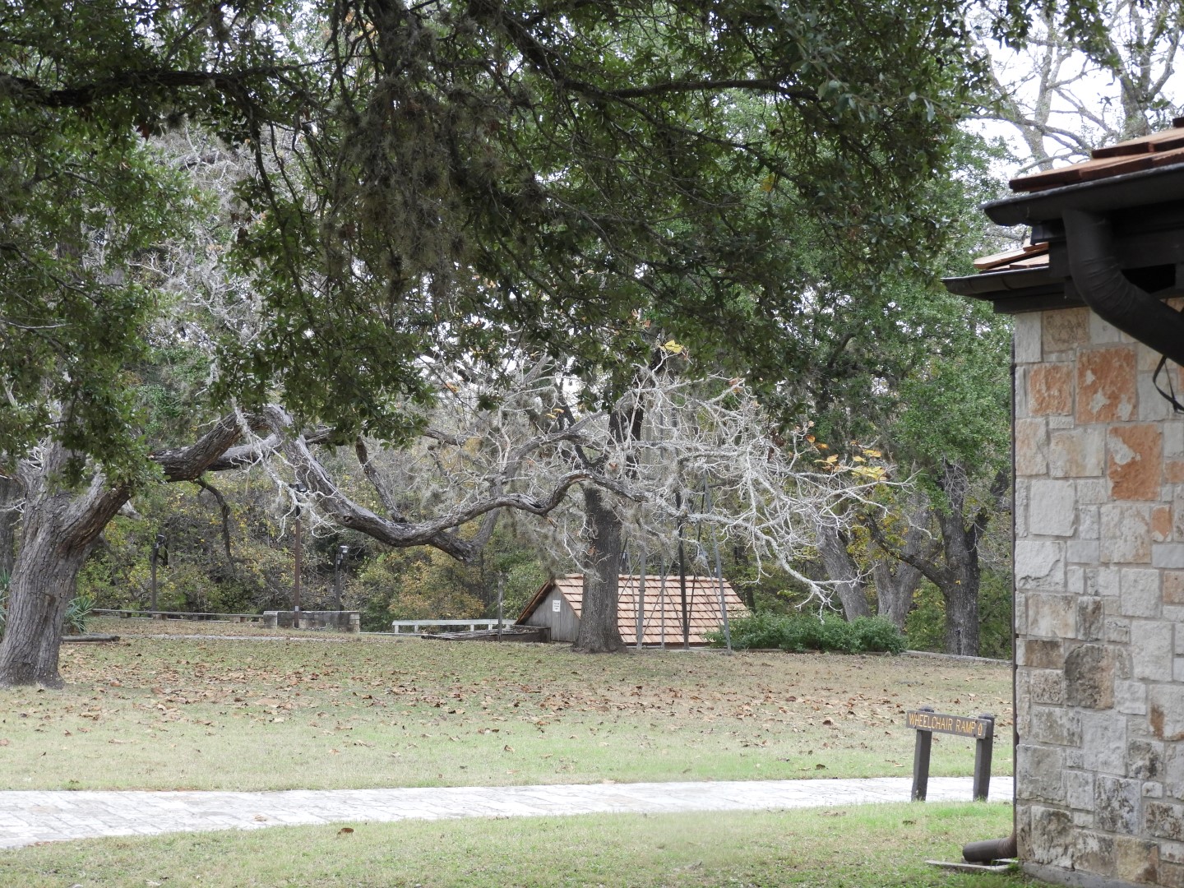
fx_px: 2736
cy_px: 444
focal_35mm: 80
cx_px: 592
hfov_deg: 24.4
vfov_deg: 18.4
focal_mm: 14.3
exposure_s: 1/60
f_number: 4.5
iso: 220
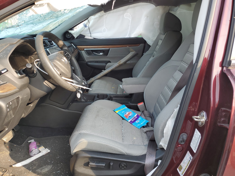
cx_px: 118
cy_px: 88
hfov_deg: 67.3
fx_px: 177
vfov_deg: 53.1
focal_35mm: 26
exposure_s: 1/256
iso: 50
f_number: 1.5
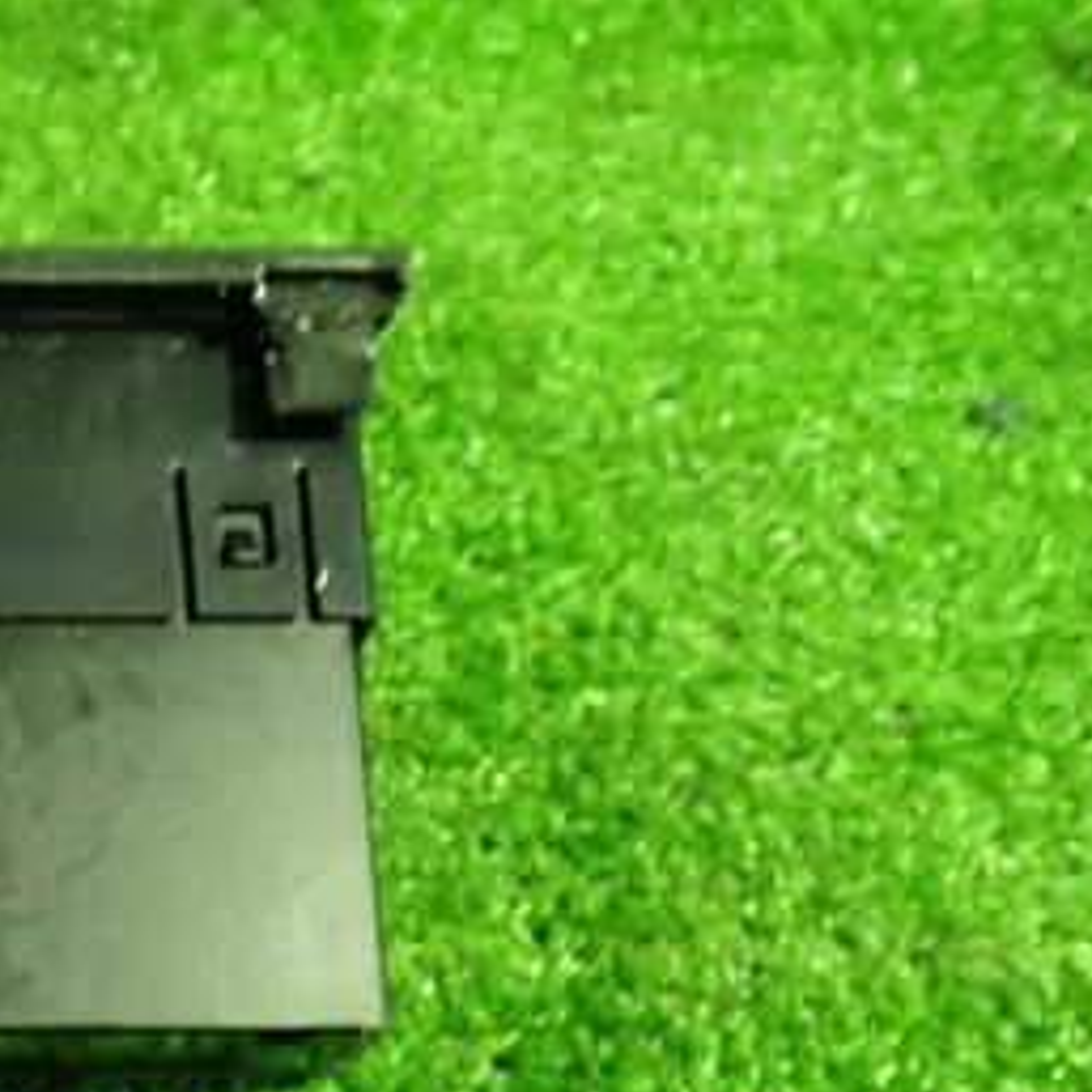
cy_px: 744
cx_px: -98
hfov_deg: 25.7
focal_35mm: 62
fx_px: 2213
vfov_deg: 27.5
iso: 400
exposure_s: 1/30
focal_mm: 5.4
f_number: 2.3
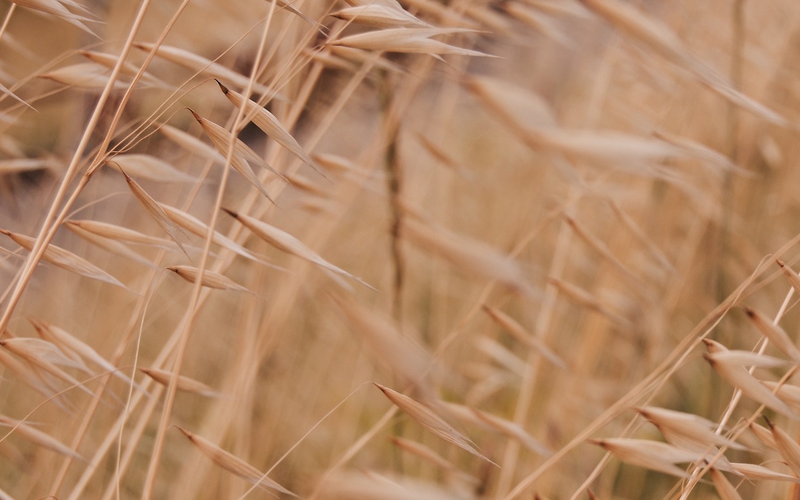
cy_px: 500
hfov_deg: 16.9
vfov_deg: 10.7
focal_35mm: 121
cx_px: 767
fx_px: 2638
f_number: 5.6
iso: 100
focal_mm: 40
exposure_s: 1/250
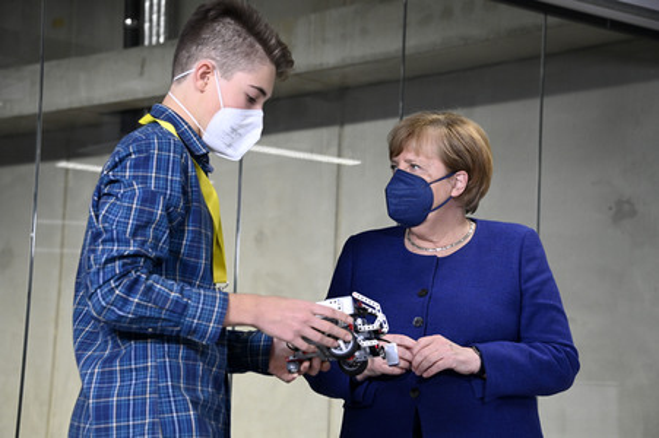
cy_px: 219
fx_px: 1555
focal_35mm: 85
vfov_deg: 16.0
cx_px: 330
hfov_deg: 23.9
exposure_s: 1/400
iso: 4000
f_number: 6.3
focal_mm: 85
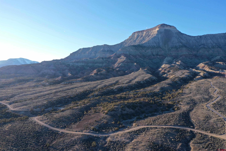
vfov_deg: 46.4
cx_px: 113
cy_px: 76
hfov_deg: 65.5
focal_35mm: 28
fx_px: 176
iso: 100
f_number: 5.6
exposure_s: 1/200
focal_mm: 10.26
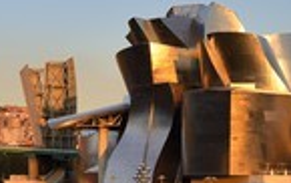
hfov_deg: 16.7
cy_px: 199
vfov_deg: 10.5
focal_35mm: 124
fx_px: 985
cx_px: 62
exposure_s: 1/160
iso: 200
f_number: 6.3
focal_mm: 42
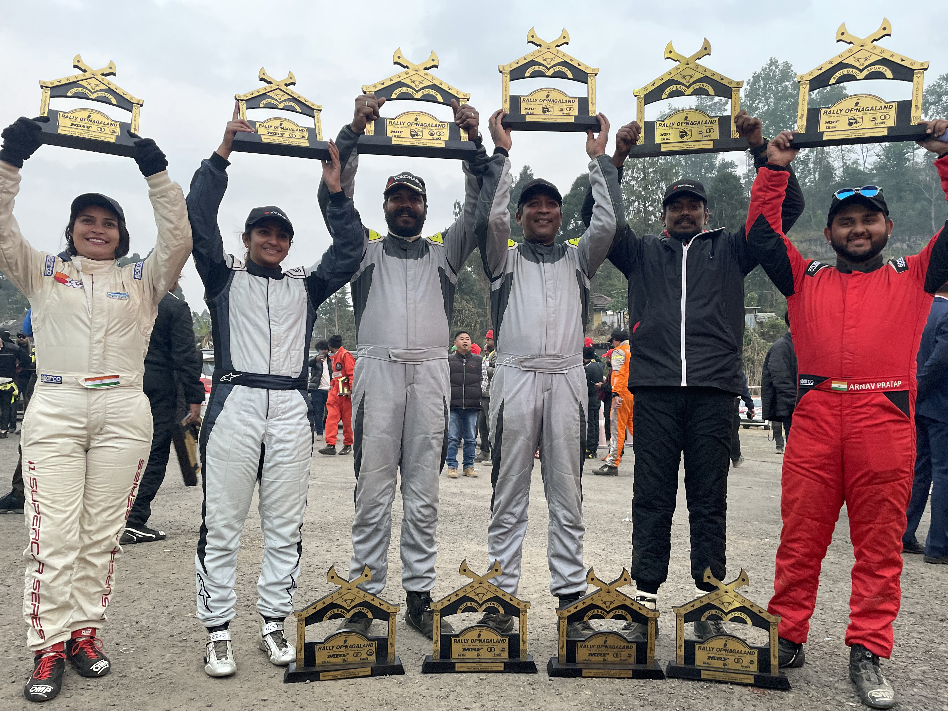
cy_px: 356
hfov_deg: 67.3
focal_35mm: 26
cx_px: 474
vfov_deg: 53.1
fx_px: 712
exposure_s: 1/50
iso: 250
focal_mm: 4.2
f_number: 1.6
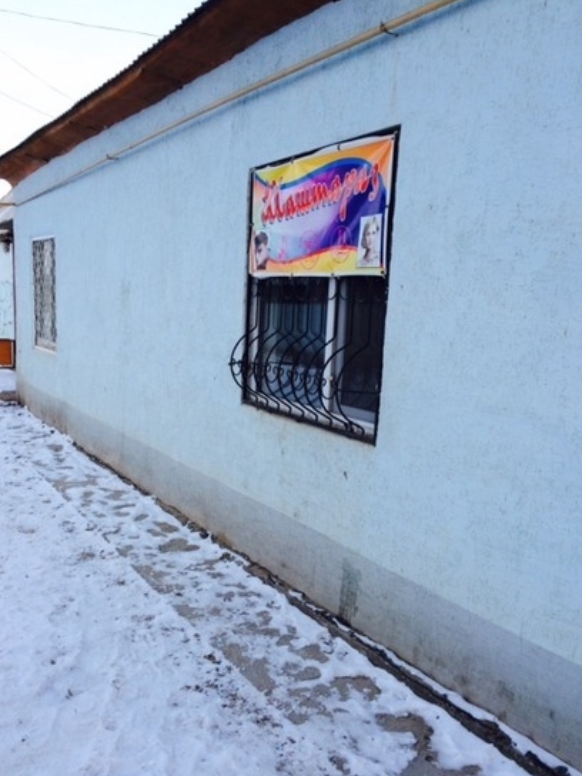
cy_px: 422
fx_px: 717
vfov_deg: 56.7
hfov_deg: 44.1
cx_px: 275
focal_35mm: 32
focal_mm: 4.15
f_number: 2.2
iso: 32
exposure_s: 1/144
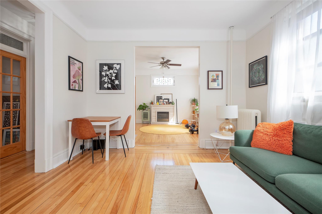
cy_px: 107
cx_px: 161
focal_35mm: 16
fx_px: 143
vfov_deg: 73.8
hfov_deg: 96.7
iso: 320
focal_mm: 16
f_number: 10
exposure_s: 1/50
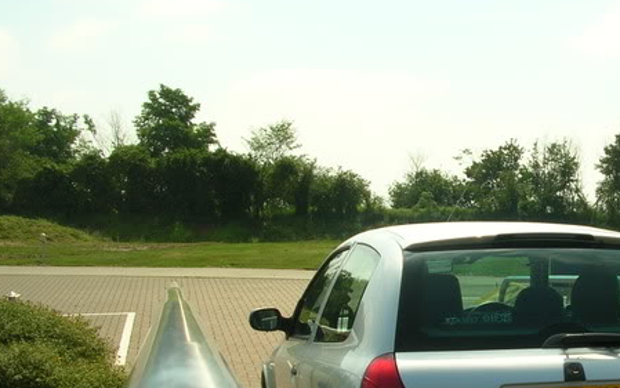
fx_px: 1116
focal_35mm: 66
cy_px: 262
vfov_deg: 19.7
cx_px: 516
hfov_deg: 30.1
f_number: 5.6
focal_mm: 5.8
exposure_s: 1/270
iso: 50
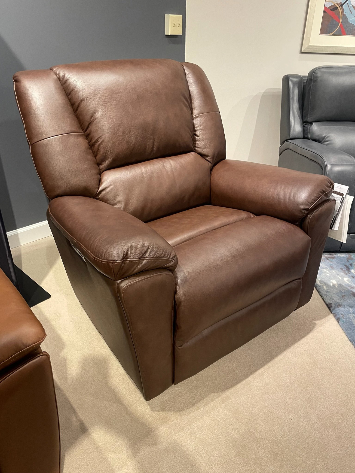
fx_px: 356
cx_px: 178
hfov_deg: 53.1
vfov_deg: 67.3
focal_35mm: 26
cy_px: 236
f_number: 1.6
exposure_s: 1/60
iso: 250
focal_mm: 4.2
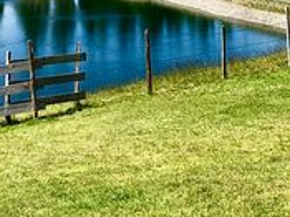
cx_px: 83
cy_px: -12
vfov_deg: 17.5
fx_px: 686
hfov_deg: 23.7
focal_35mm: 82
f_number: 1.8
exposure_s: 1/2088
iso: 20
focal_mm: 3.99
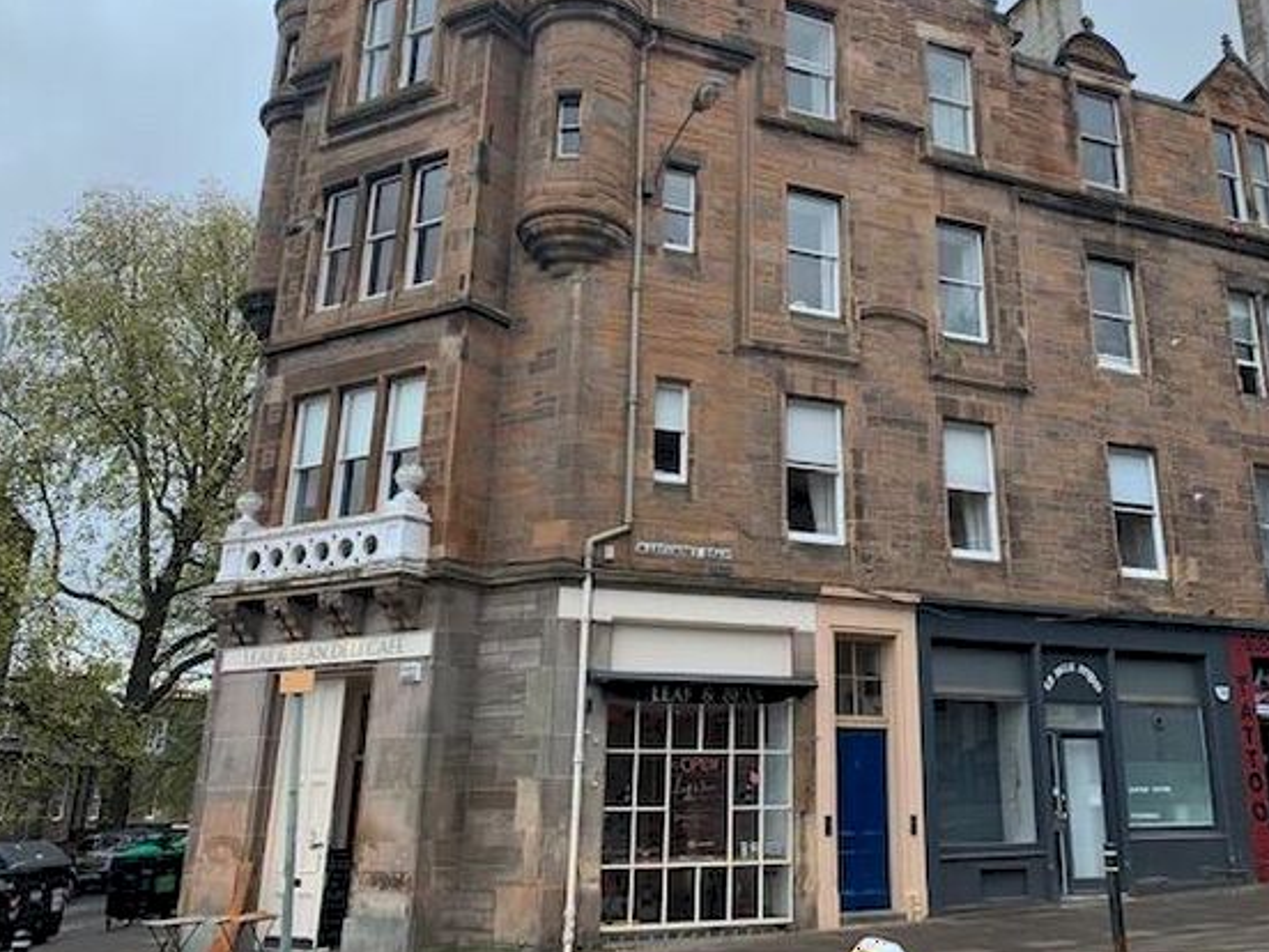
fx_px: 1210
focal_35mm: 33
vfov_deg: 42.7
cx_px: 795
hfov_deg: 54.7
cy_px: 371
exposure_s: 1/534
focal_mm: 4.25
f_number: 1.8
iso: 25
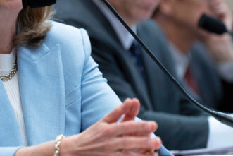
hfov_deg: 6.7
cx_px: 63
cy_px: 25
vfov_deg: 4.5
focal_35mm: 308
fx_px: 1994
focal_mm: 151
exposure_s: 1/500
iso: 2000
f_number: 2.8
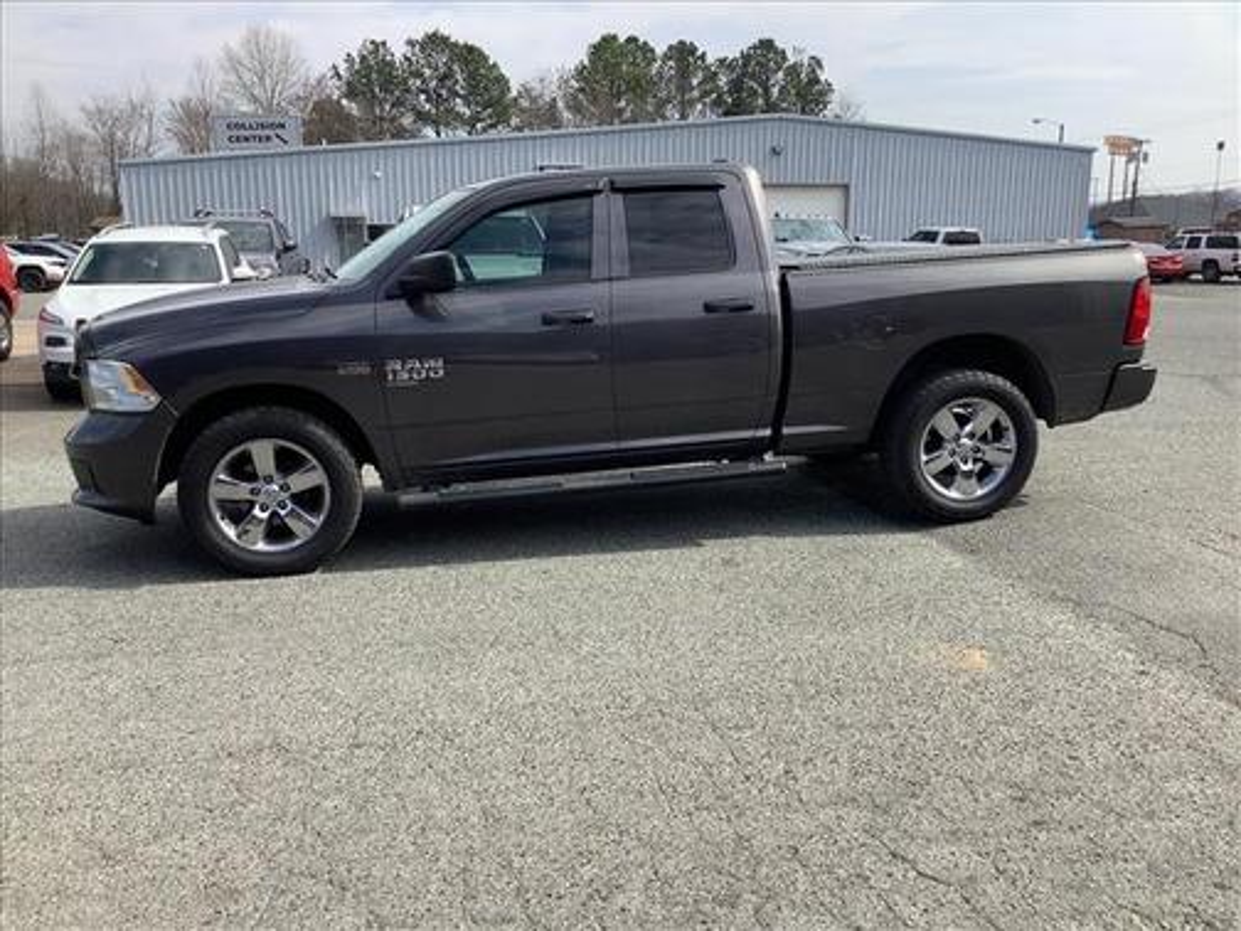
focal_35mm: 31
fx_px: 1111
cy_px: 466
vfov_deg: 45.4
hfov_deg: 58.4
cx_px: 620
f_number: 2.4
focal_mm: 3.3
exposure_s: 1/696
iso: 25
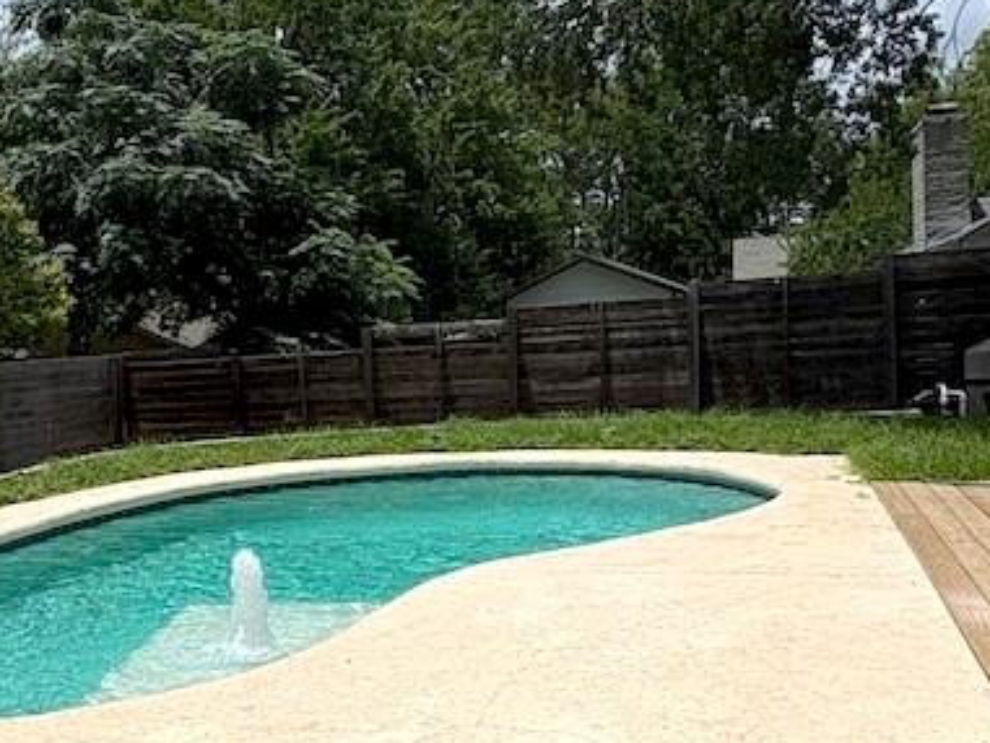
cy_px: 442
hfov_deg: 38.7
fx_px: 1345
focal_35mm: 47
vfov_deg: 30.8
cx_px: 184
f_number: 2.2
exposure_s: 1/4926
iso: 50
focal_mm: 2.22
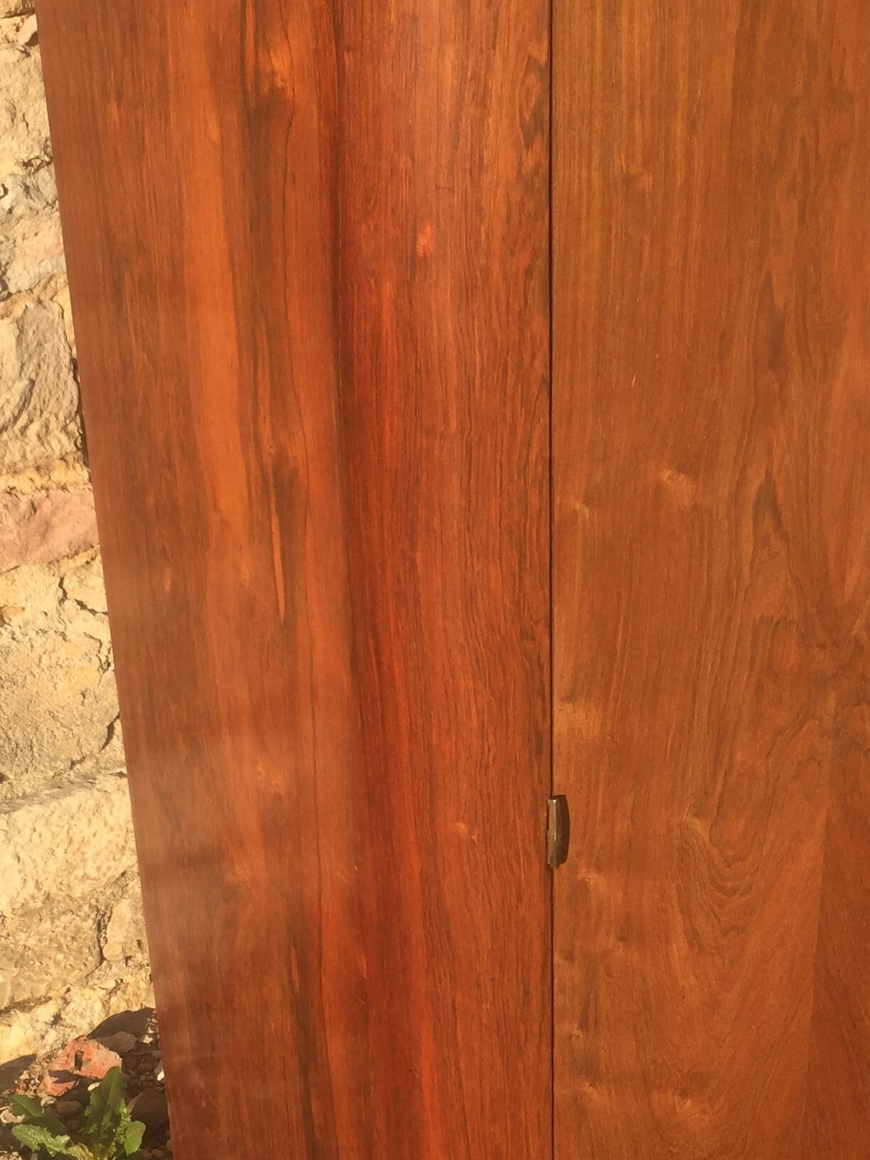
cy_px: 807
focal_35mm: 58
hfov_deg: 25.2
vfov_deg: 32.8
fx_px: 1944
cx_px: 341
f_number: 2.2
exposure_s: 1/1068
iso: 32
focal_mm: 4.15
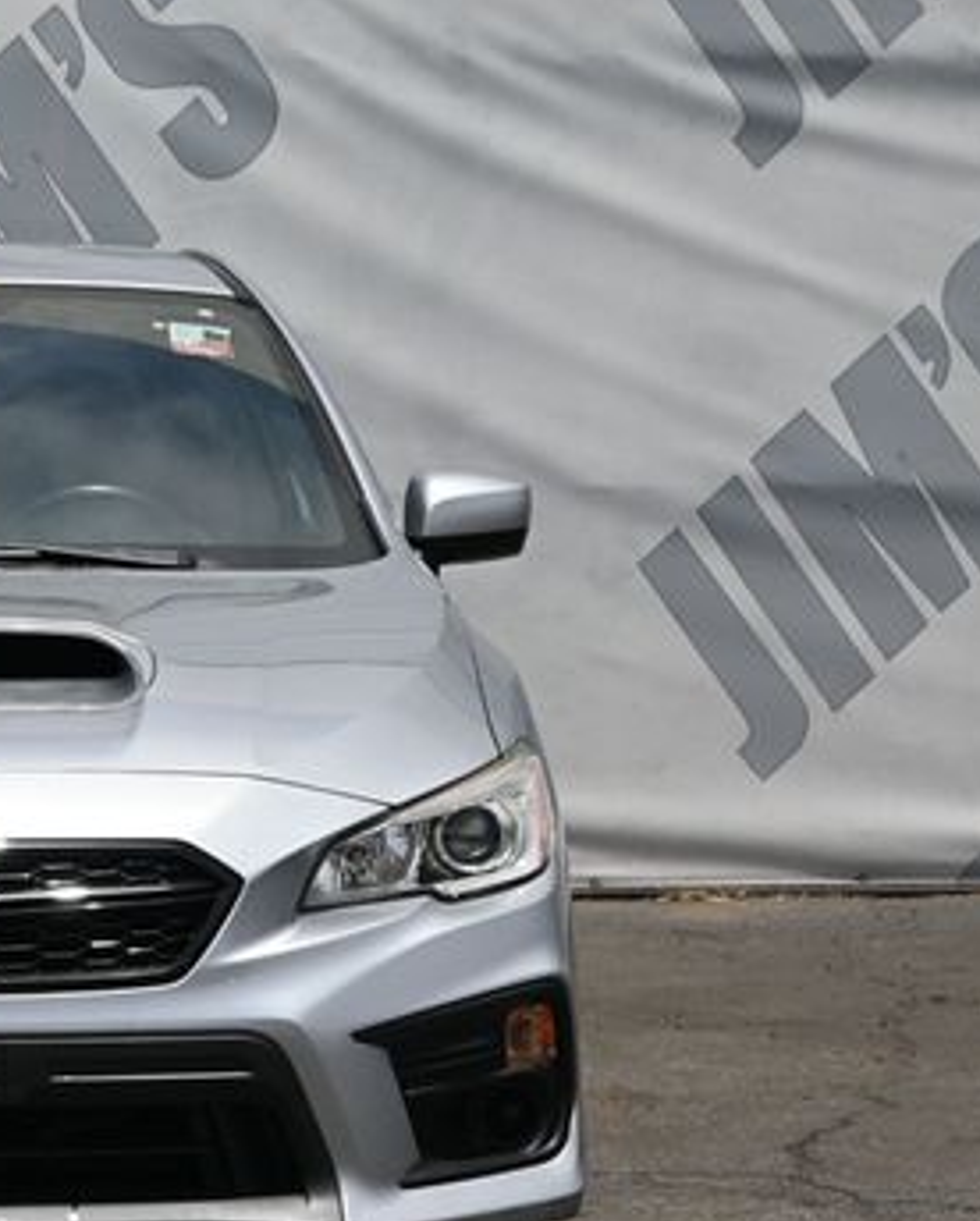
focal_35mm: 123
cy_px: 721
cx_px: -107
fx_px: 4447
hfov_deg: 12.4
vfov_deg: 15.6
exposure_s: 1/400
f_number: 7.1
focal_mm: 47
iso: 100
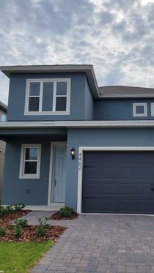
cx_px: 107
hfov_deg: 30.9
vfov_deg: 52.8
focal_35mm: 38
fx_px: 276
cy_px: 136
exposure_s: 1/4109
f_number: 1.8
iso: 40
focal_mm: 5.4
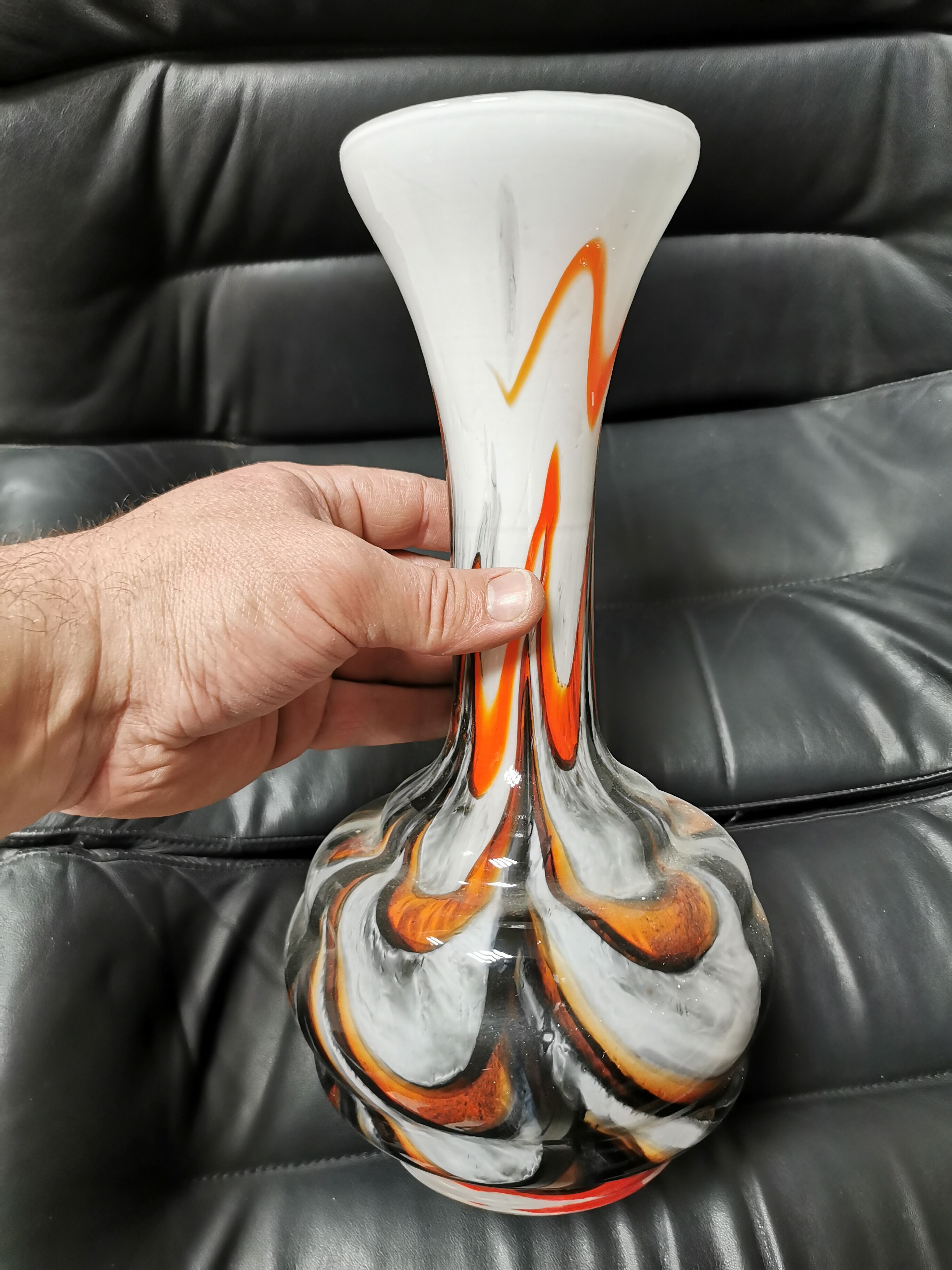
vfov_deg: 65.3
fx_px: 990
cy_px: 635
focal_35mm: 27
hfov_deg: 51.4
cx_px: 476
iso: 200
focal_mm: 5.58
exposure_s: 1/50
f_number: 1.8
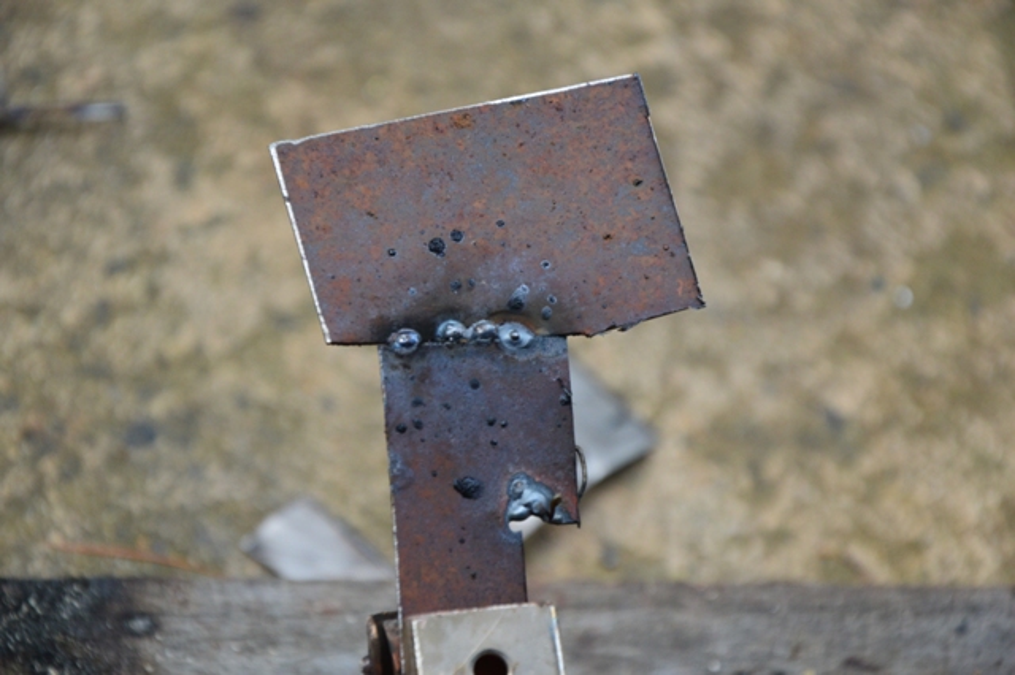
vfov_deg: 8.7
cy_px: 338
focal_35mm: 158
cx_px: 508
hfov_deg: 13.0
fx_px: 4438
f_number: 5.6
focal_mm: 105
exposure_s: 1/80
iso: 800
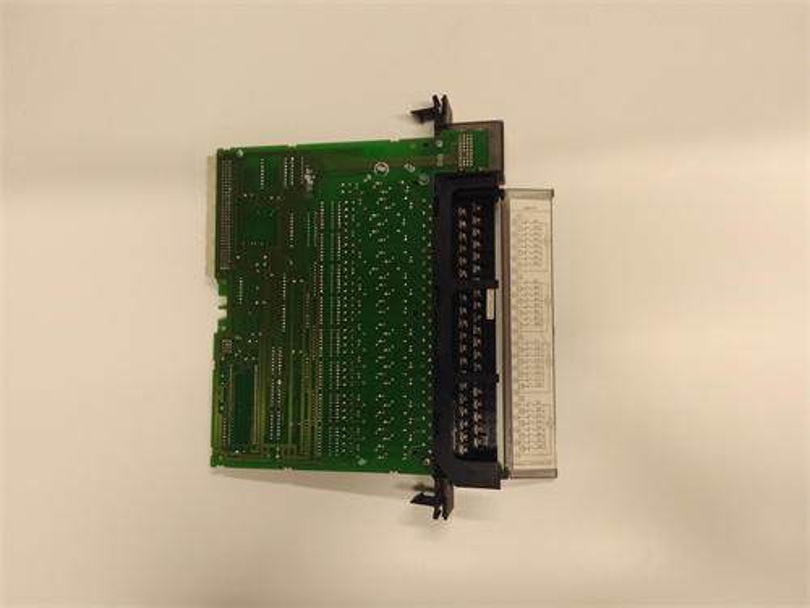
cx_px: 405
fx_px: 632
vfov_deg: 51.4
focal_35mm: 27
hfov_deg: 65.3
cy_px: 304
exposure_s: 1/33
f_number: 2
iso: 135
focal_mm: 3.79
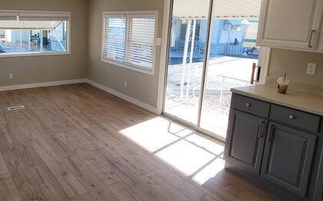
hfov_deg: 62.2
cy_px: 66
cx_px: 76
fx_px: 246
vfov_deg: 43.8
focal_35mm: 28
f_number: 2.2
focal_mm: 2.2
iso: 64
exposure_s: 1/235
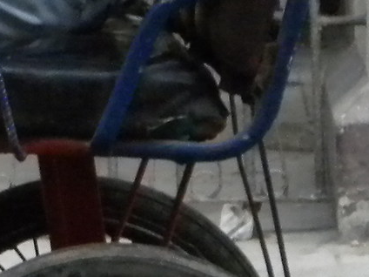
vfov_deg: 3.9
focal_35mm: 385
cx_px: -345
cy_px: 87
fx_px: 4104
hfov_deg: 5.1
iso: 400
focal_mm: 12.3
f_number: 4.6
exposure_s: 1/410
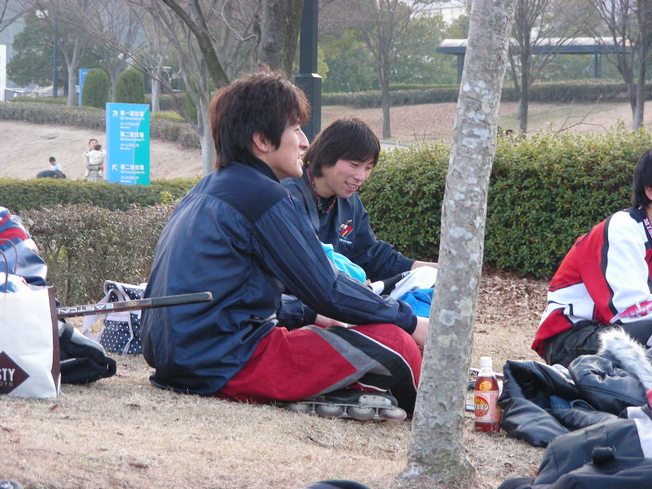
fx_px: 2788
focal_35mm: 148
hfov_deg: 13.3
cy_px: 244
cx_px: 326
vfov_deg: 10.0
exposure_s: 1/60
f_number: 3.5
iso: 120
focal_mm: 24.7
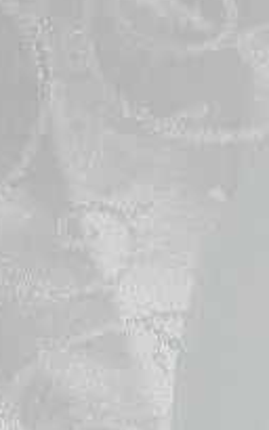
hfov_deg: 5.7
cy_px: -53
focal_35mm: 212
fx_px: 2488
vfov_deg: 9.8
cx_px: 850
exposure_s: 1/30
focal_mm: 6.72
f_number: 3.1
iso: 80
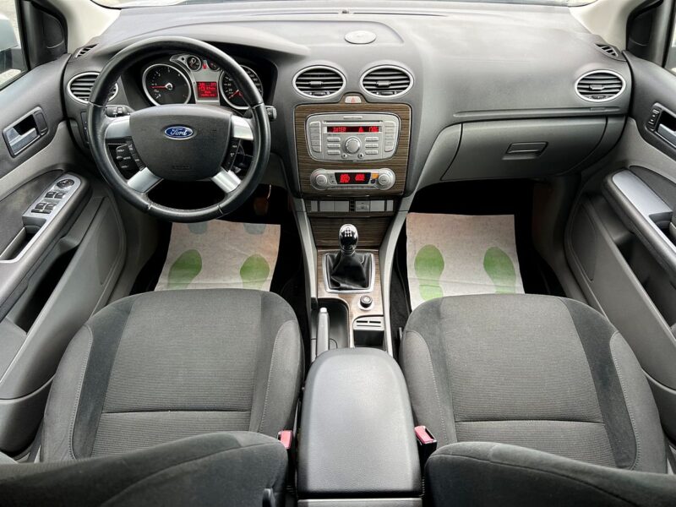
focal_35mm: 26
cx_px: 338
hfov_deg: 67.3
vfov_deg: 53.1
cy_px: 254
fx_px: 508
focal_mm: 5.7
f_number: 1.5
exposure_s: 1/121
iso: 32
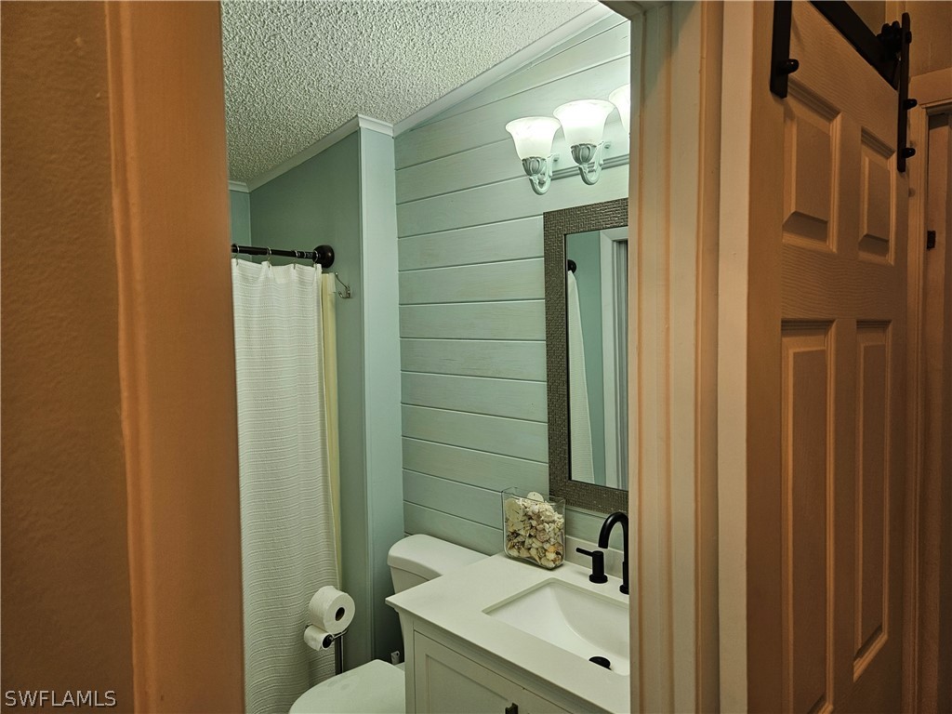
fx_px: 633
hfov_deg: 73.9
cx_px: 476
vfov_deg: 58.9
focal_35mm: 23
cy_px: 357
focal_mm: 5.4
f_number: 1.8
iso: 100
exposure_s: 1/120
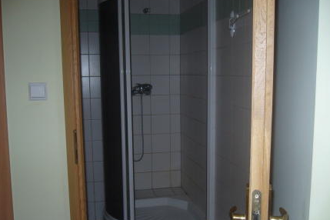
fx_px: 357
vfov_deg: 34.2
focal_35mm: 39
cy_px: 121
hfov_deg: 49.5
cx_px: 161
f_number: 2.8
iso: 100
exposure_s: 1/60
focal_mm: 5.8
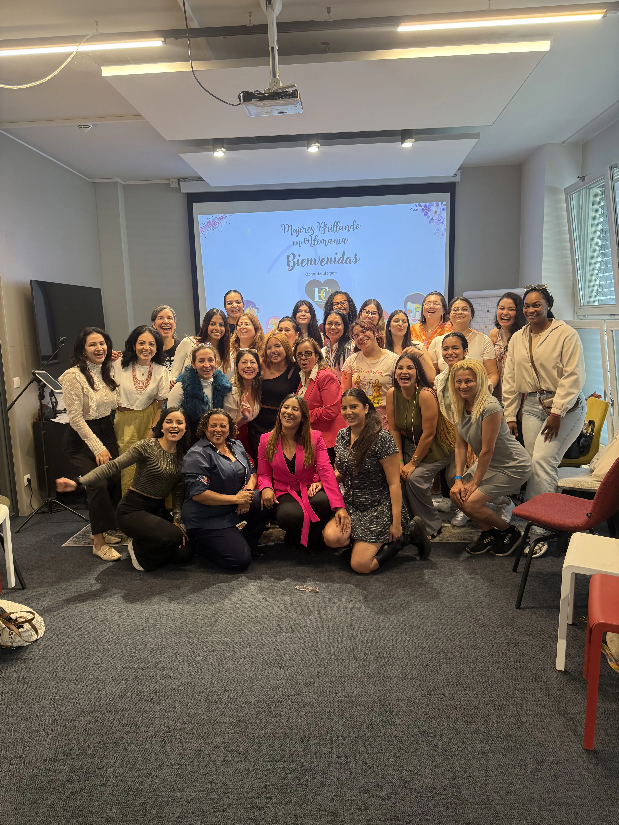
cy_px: 412
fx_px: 572
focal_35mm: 24
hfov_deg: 56.8
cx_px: 310
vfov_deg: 71.6
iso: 160
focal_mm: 6.76
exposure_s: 1/60
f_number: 1.78
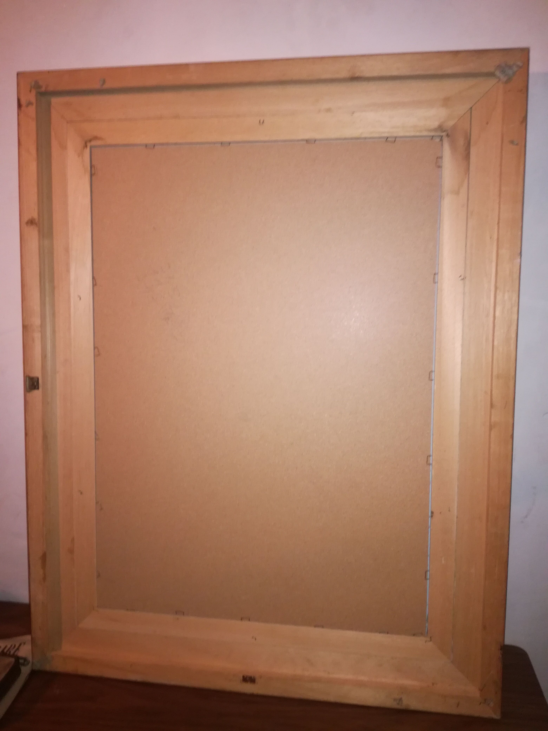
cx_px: 274
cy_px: 366
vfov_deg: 65.3
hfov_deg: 51.4
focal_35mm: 27
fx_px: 570
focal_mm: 3.79
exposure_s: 1/25
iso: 320
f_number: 2
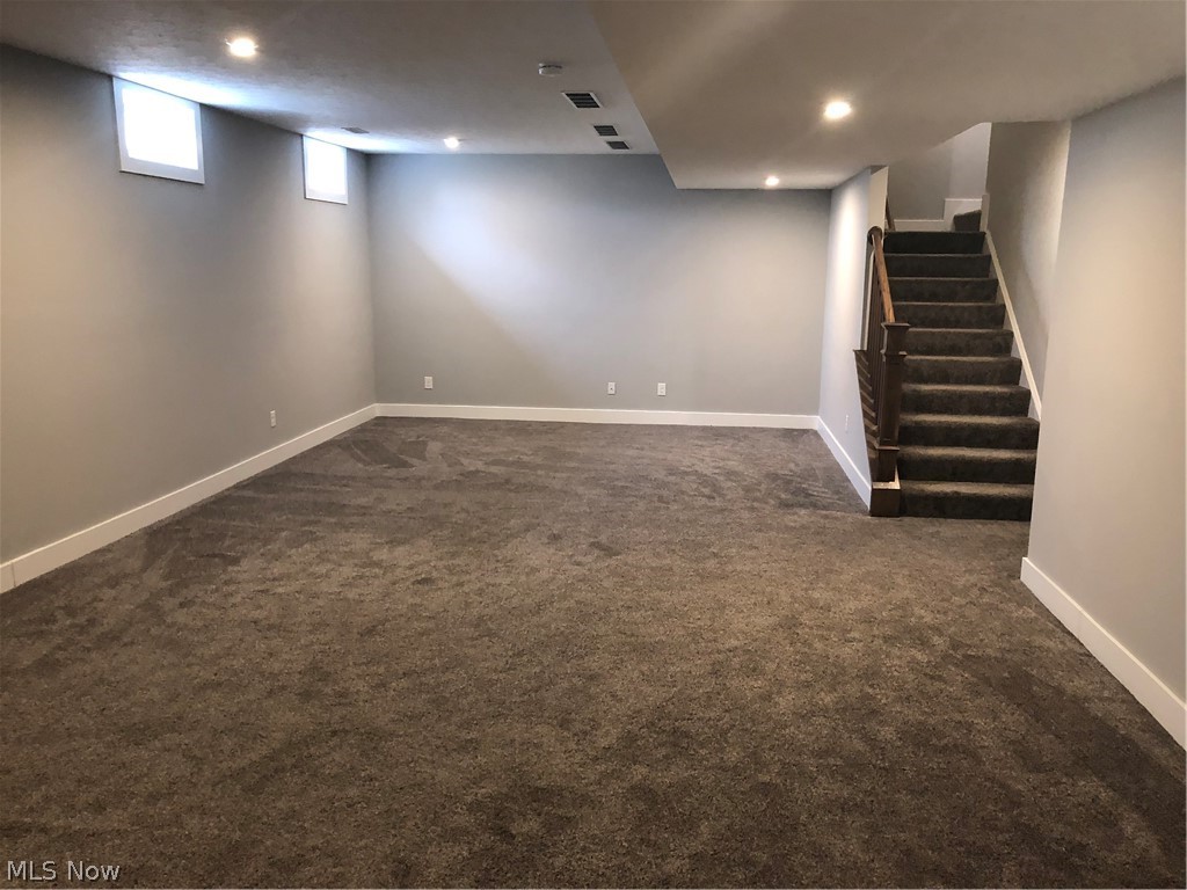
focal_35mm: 28
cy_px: 445
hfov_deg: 63.4
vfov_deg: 49.7
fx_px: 960
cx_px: 594
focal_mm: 3.99
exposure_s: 1/15
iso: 80
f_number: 1.8
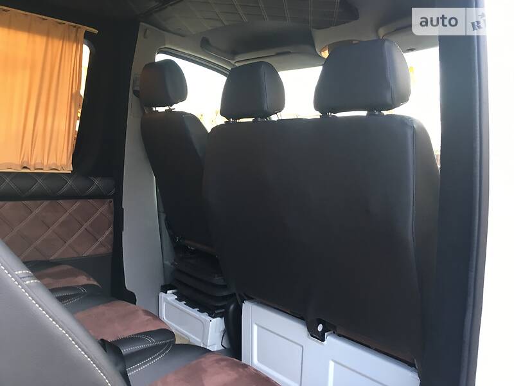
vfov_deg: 48.2
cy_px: 193
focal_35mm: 29
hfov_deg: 61.7
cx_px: 257
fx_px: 431
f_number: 2.2
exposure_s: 1/33
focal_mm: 4.2
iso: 64
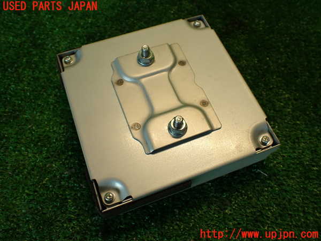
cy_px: 120
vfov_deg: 44.2
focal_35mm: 32
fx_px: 297
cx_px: 160
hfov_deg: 56.8
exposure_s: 1/60
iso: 160
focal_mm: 5.79
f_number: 2.4
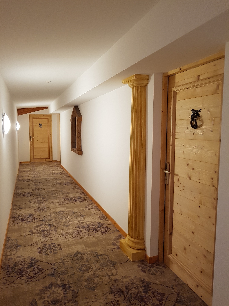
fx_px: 229
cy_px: 153
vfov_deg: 67.3
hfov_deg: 53.1
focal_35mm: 26
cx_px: 114
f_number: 1.7
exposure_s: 1/25
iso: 160
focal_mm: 4.2
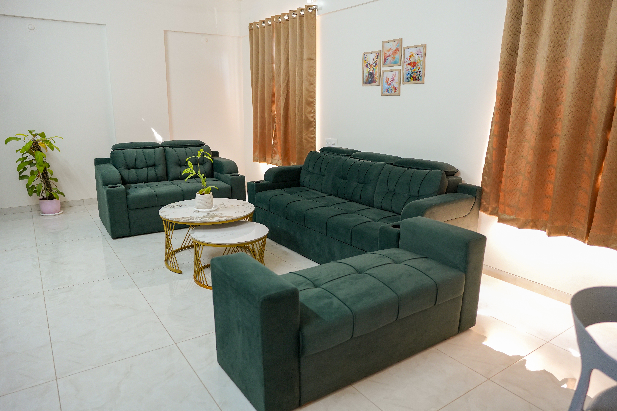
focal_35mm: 24
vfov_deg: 53.1
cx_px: 308
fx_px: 411
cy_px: 206
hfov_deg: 73.7
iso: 1000
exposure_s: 1/100
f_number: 2.8
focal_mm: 24
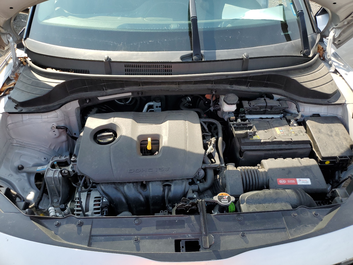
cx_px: 176
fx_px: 265
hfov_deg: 67.3
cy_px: 132
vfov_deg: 53.1
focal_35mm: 26
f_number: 1.5
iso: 50
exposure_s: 1/909
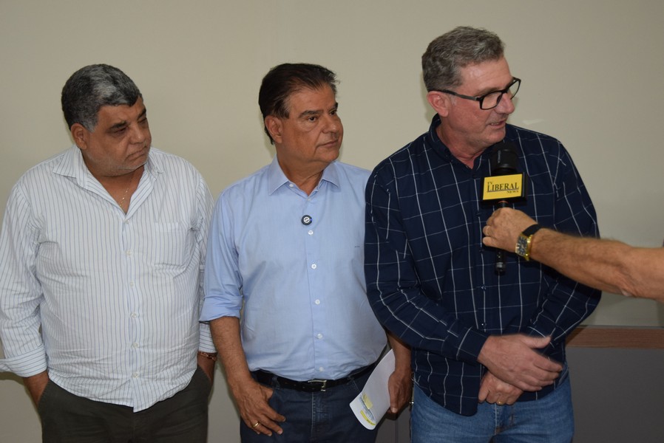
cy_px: 222
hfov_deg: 42.3
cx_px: 332
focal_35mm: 46
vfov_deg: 29.0
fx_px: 858
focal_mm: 31
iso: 900
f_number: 4
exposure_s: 1/60
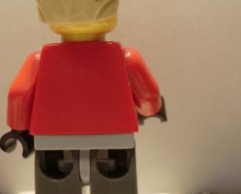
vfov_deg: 20.7
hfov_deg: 25.6
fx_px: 528
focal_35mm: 74
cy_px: 78
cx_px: 92
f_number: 3.8
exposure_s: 1/60
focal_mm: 7.1
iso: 250
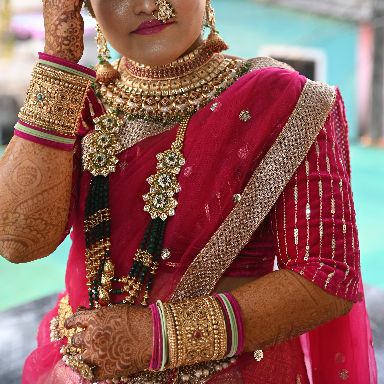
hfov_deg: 26.9
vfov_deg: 26.6
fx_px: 803
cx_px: 192
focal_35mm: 64
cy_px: 105
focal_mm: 50
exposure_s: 1/160
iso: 320
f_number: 2.8
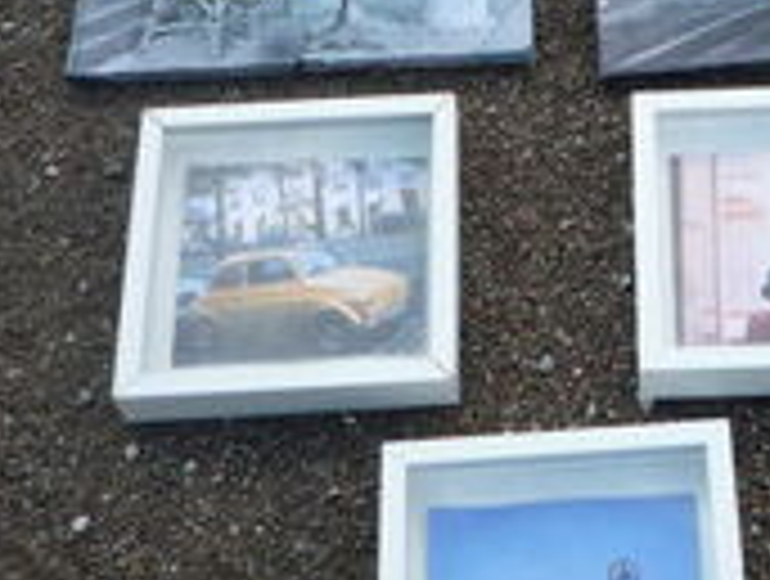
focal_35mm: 84
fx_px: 1872
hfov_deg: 22.7
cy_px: -9
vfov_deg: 17.2
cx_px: 680
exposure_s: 1/160
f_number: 4
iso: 100
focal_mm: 5.2
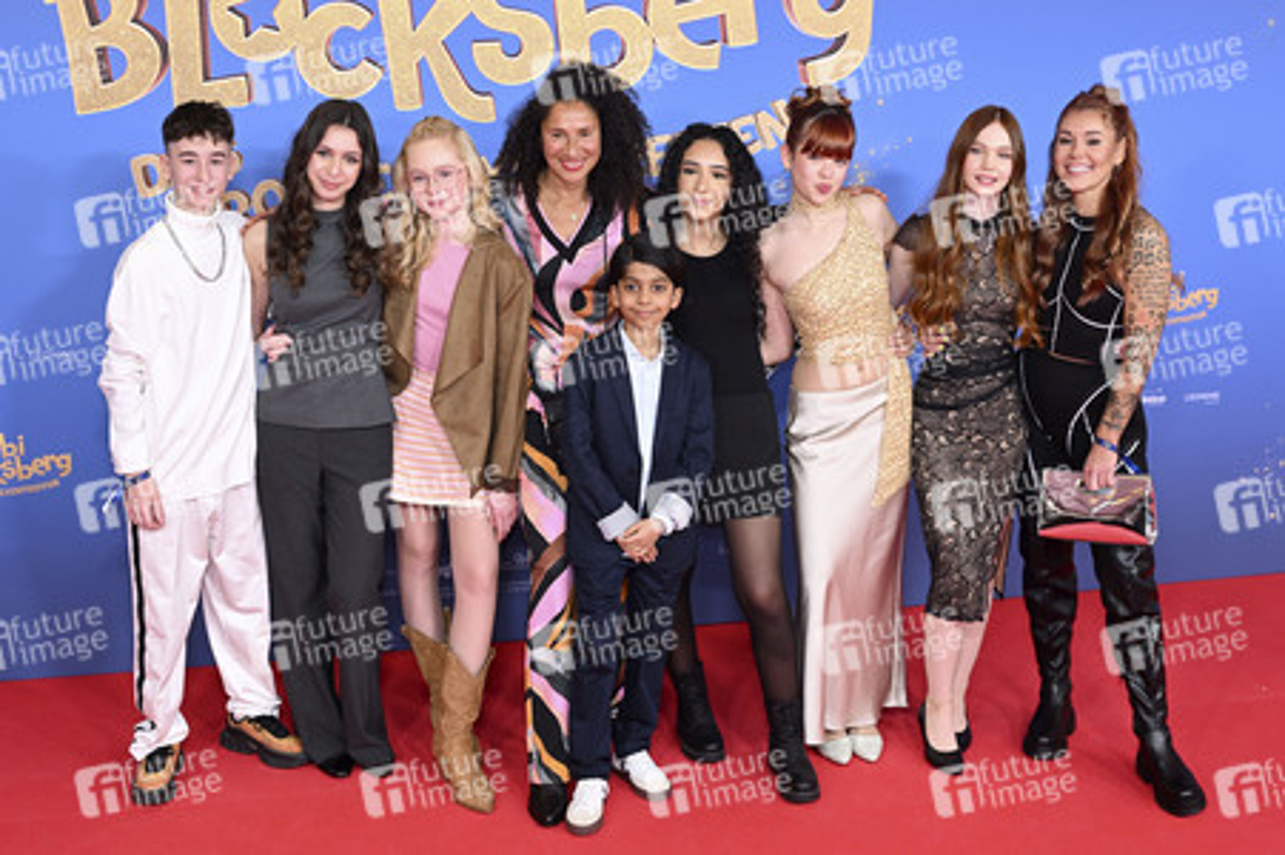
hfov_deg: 47.4
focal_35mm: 41
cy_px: 428
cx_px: 642
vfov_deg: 32.6
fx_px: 1462
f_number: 5
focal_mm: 41
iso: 800
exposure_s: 1/200
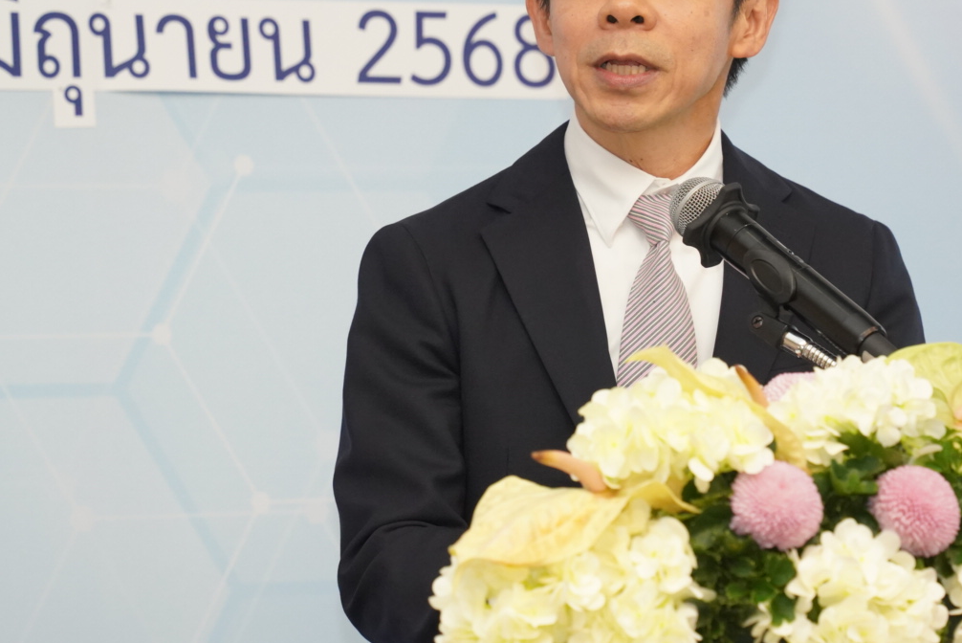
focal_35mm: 249
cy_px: 224
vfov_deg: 5.5
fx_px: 6657
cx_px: 558
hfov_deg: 8.3
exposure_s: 1/125
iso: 5000
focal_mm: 155
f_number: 5.6
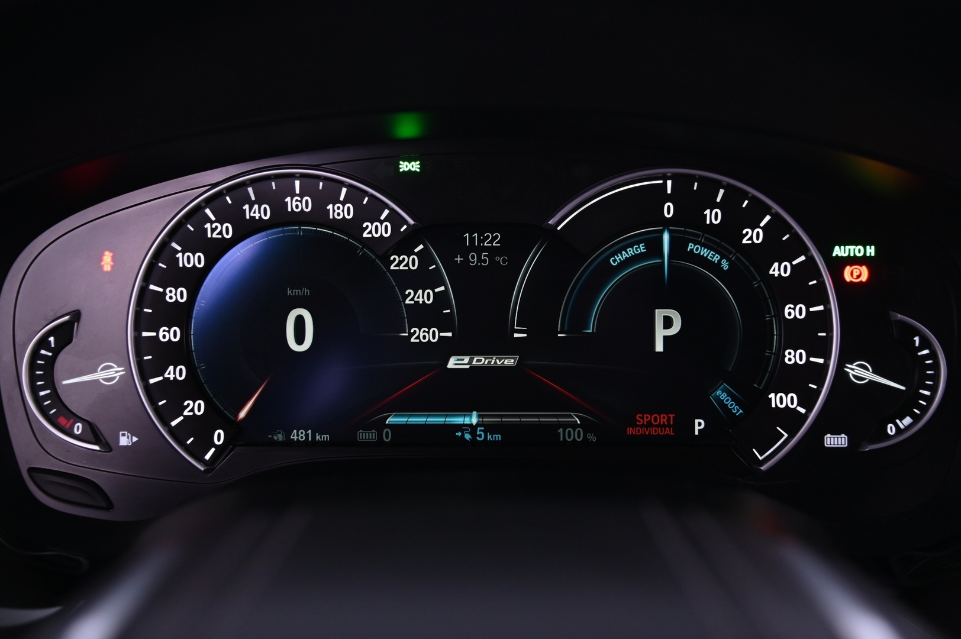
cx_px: 480
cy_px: 320
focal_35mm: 50
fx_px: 1334
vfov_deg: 26.9
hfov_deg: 39.6
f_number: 4
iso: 2000
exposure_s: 1/20
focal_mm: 50
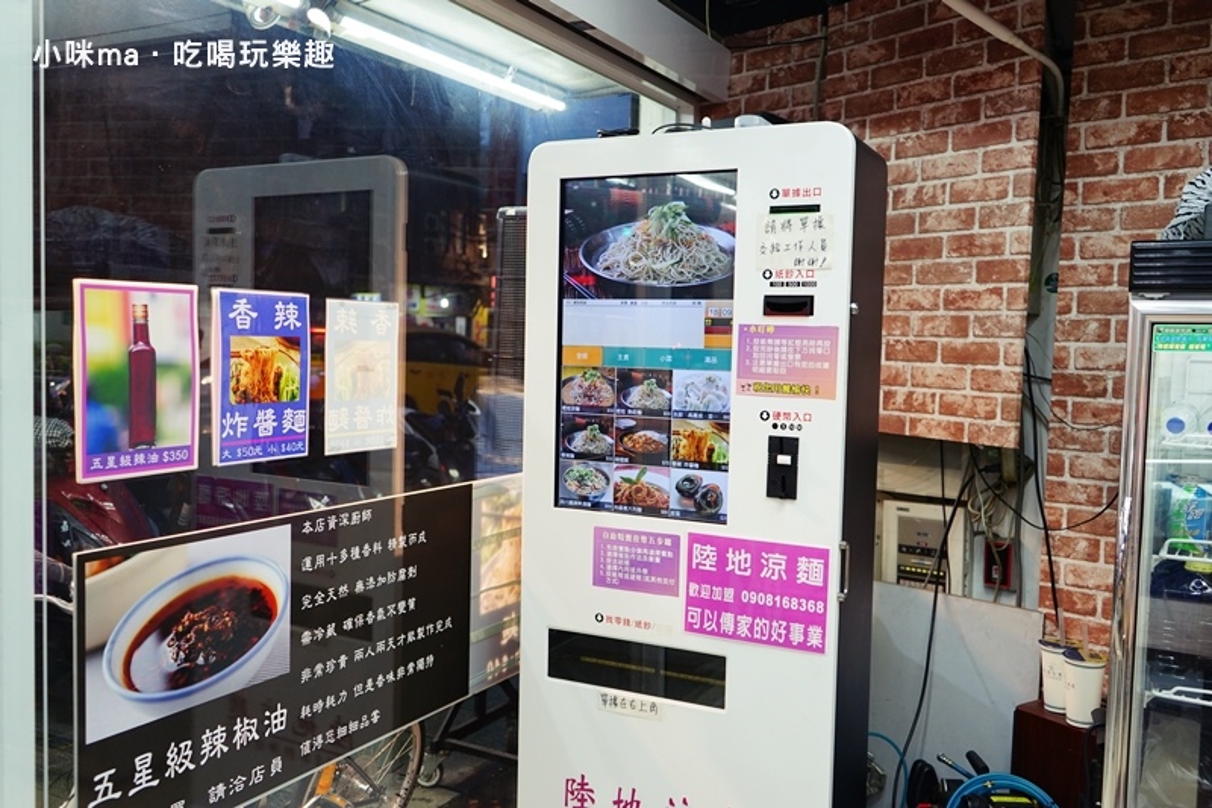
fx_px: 1043
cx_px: 606
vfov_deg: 42.3
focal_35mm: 31
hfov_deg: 60.3
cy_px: 404
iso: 500
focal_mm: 31
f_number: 3.5
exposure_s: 1/60
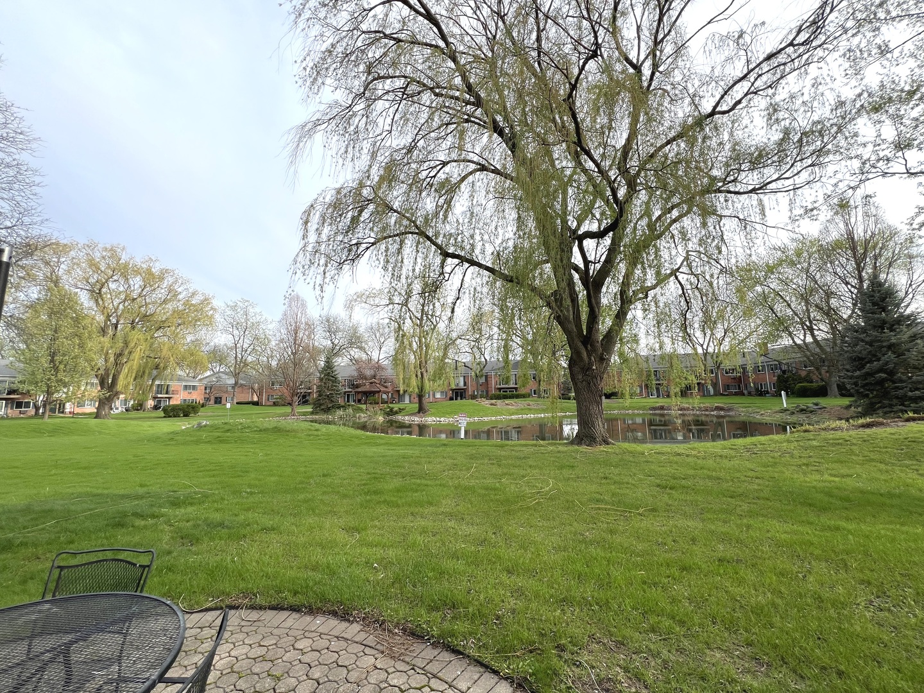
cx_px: 462
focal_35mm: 13
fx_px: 347
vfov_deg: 89.9
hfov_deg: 106.2
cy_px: 346
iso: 32
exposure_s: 1/508
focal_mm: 1.57
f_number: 1.8
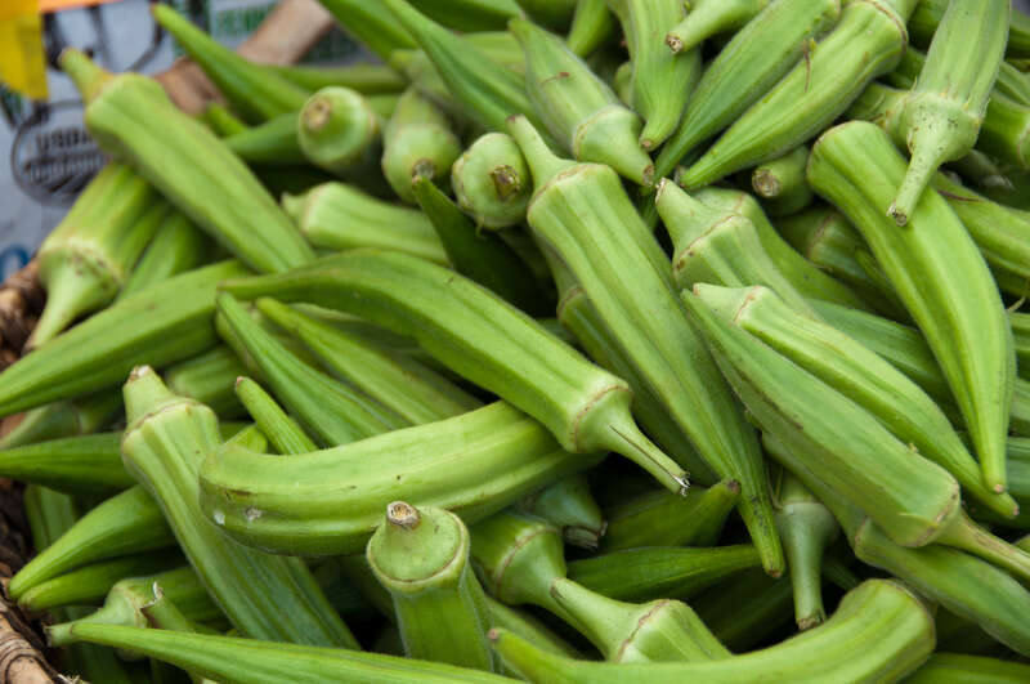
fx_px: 4071
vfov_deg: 9.6
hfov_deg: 14.4
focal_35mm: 142
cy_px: 342
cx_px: 515
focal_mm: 95
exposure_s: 1/250
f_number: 8
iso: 200
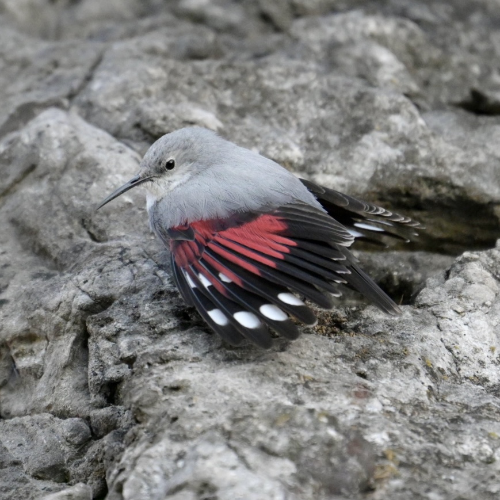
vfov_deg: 2.4
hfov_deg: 2.4
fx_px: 11701
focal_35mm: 716
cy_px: 250
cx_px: 165
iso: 2500
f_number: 4
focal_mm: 560
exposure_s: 1/2000
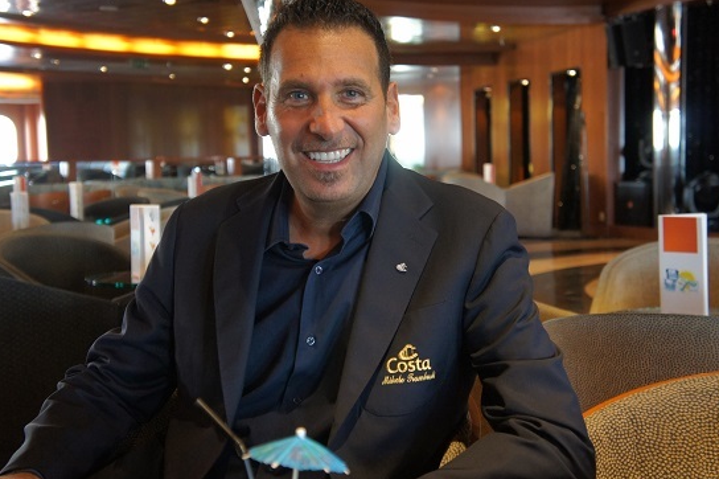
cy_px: 238
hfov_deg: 36.5
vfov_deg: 24.8
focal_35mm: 55
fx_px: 1089
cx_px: 363
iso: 1600
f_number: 4.5
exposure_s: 1/40
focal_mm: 33
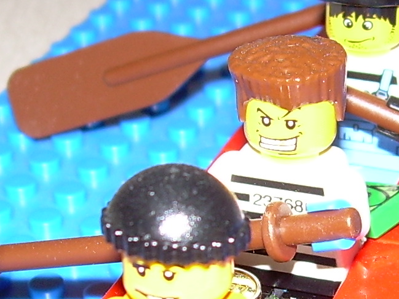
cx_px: 359
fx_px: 1533
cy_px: 172
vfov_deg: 11.2
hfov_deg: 14.7
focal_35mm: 133
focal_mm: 6.3
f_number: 2.8
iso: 50
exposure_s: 1/60
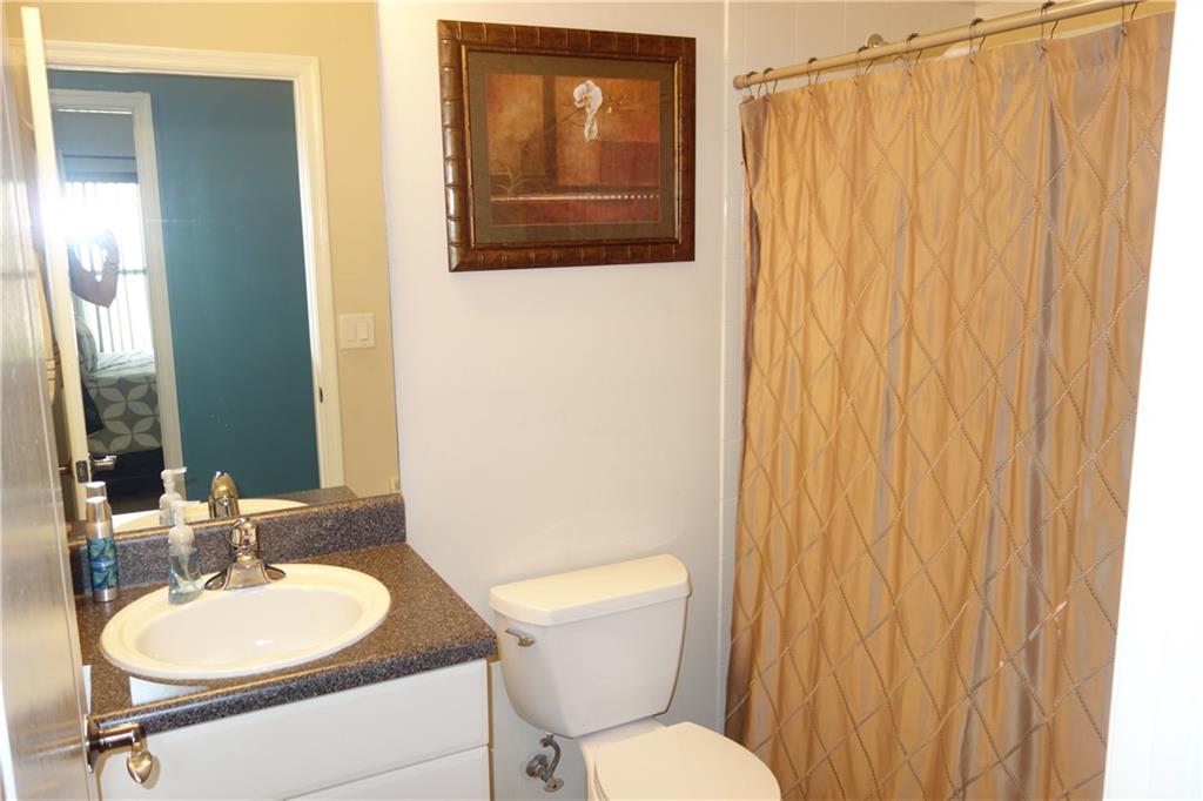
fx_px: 935
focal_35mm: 28
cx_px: 602
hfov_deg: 65.5
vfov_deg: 46.4
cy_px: 400
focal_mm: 10.4
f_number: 1.8
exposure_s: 1/30
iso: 125
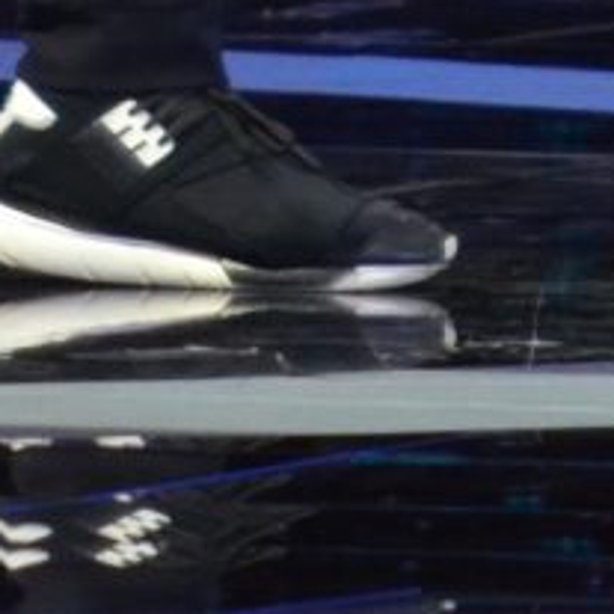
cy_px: -1130
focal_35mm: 2519
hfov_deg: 0.7
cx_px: 18
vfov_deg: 0.7
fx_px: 50550
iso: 1000
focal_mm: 200
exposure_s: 1/125
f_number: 5.6
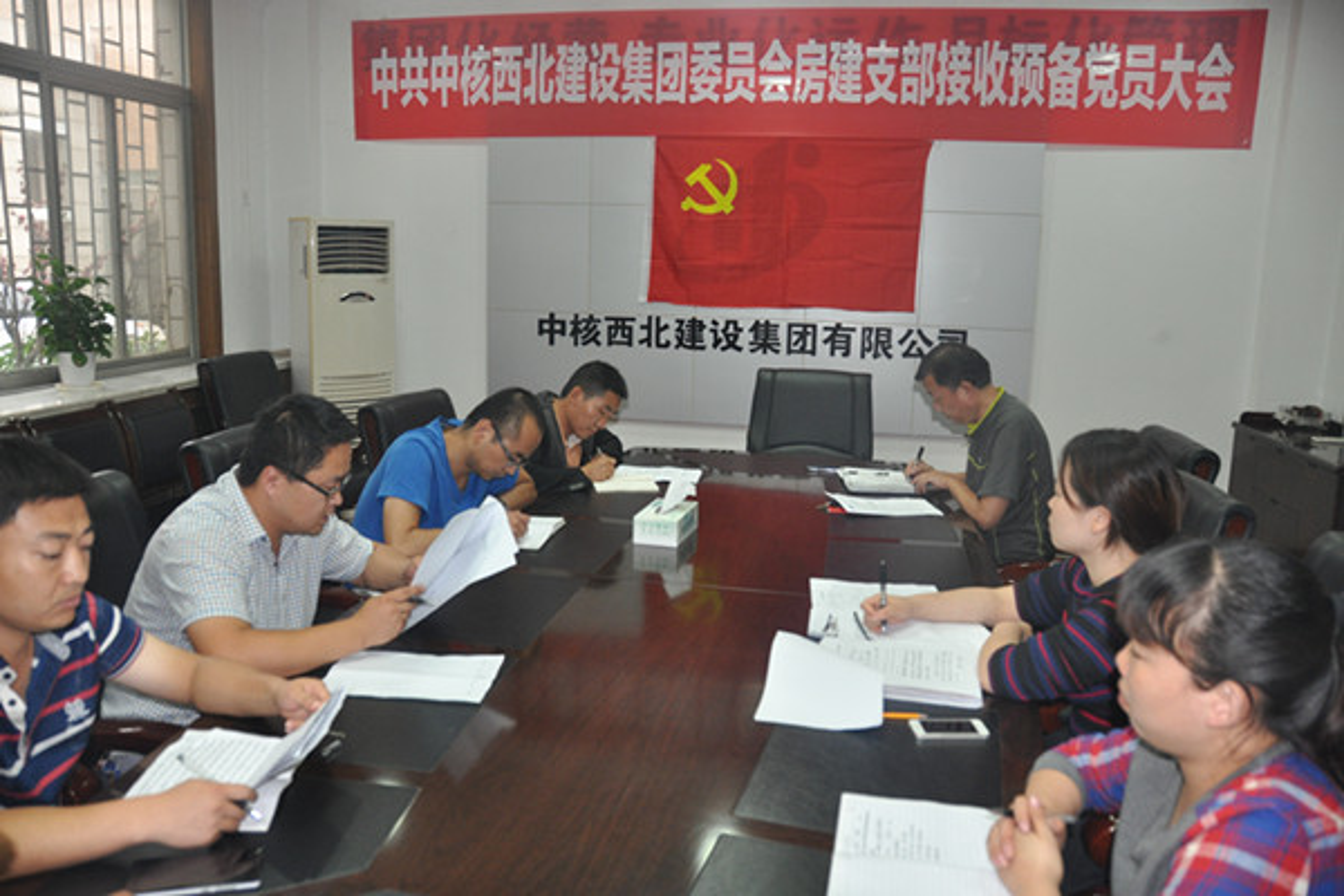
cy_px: 448
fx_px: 1008
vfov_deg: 47.9
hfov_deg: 67.4
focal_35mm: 27
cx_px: 672
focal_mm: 18
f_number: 3.5
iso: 800
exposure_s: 1/60
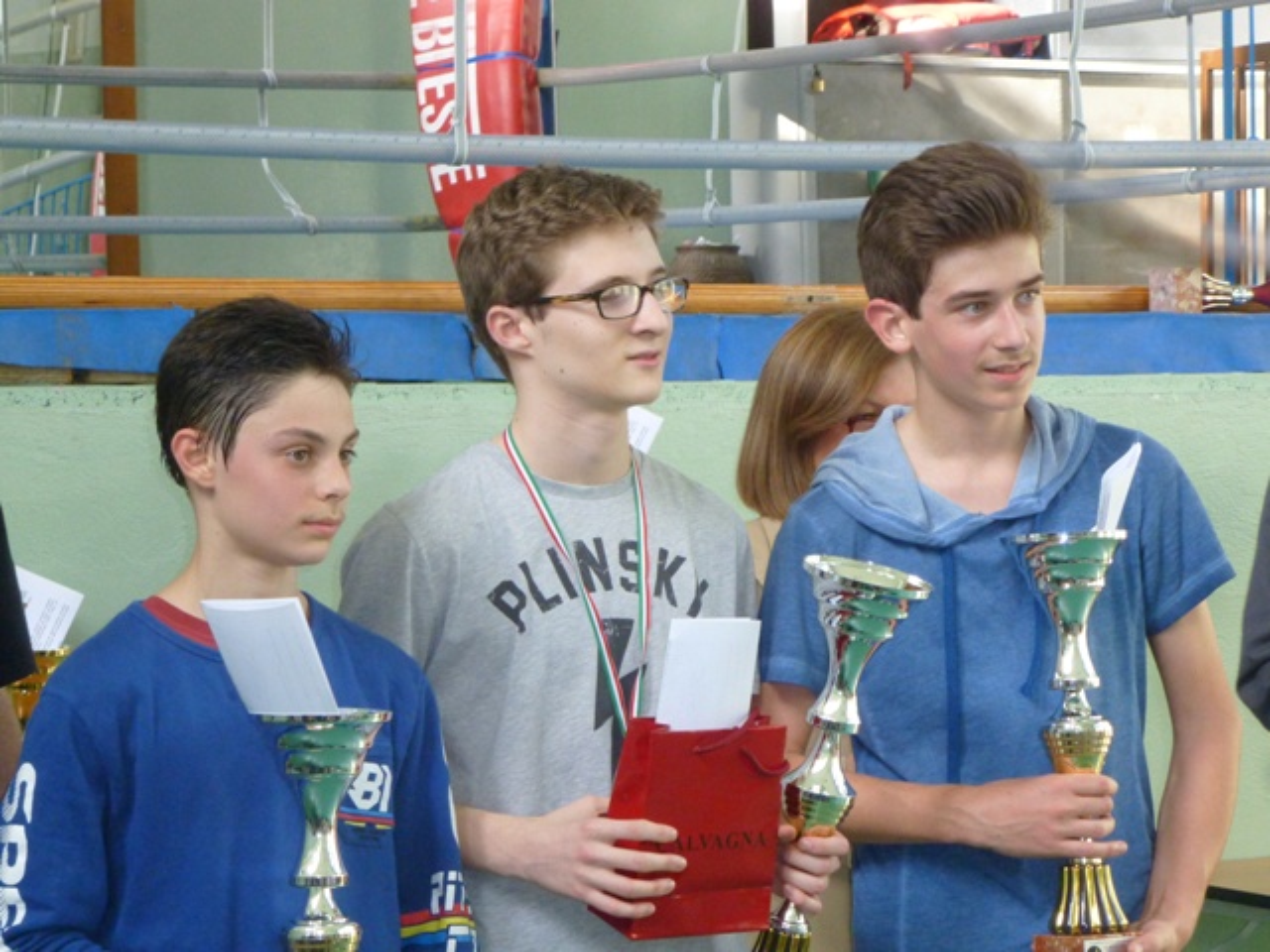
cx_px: 635
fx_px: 4146
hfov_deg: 17.4
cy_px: 476
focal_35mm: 113
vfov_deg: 13.1
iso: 800
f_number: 5.1
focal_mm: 20.2
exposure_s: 1/60
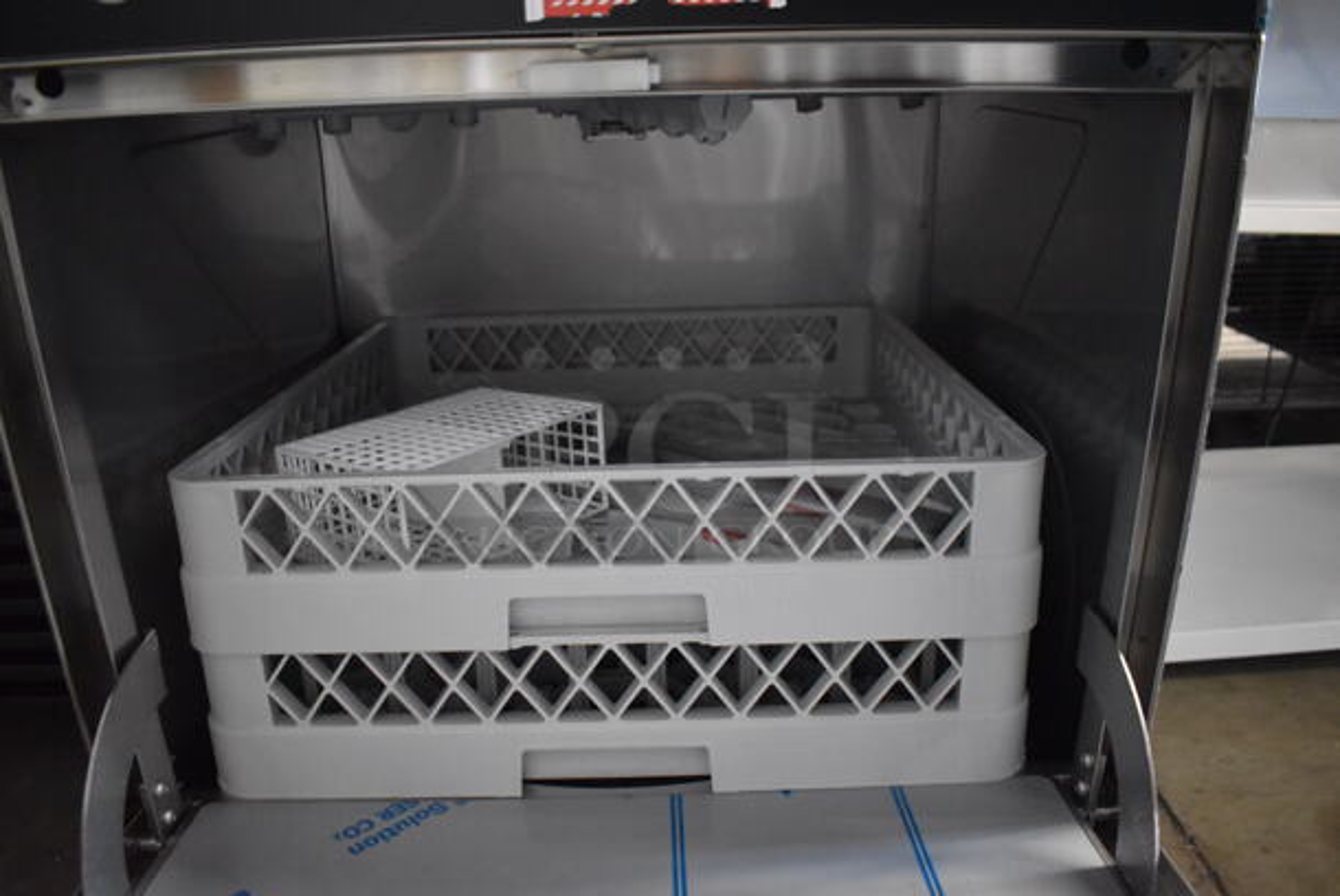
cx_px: 670
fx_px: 1006
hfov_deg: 67.3
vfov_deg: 48.0
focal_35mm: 27
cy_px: 448
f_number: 3.5
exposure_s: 1/125
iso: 5600
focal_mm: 18
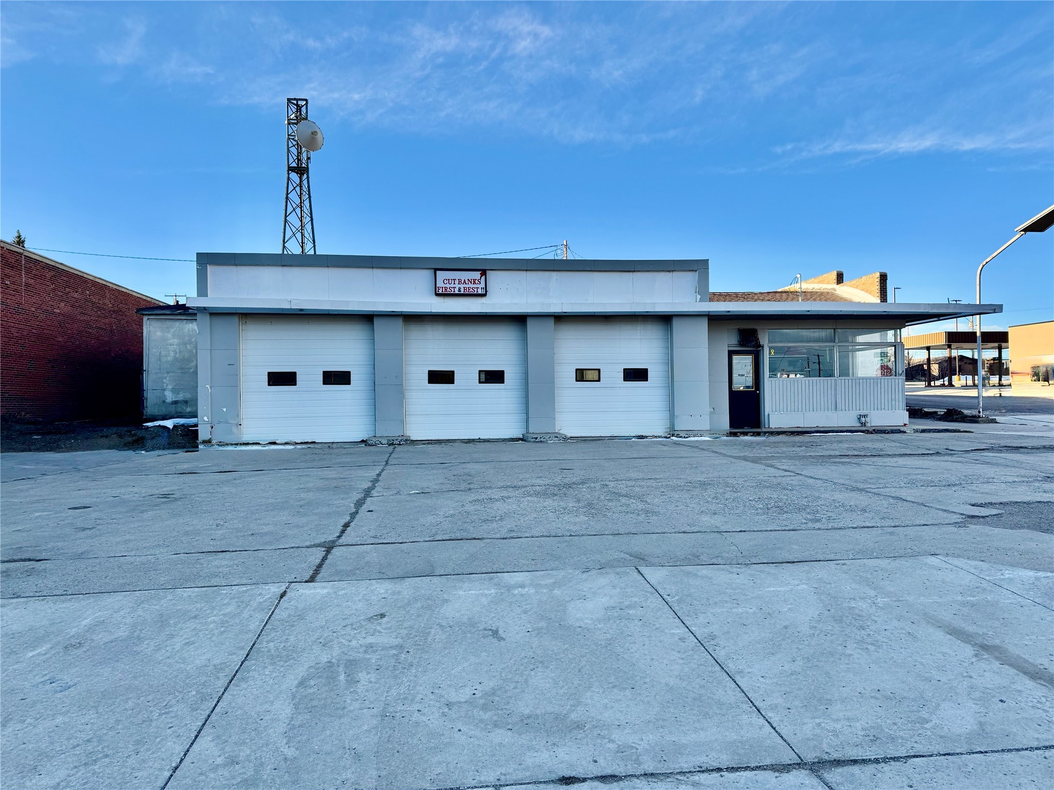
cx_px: 527
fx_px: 731
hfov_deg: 71.6
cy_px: 395
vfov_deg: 56.8
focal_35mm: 24
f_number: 1.78
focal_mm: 6.76
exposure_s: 1/1488
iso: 80
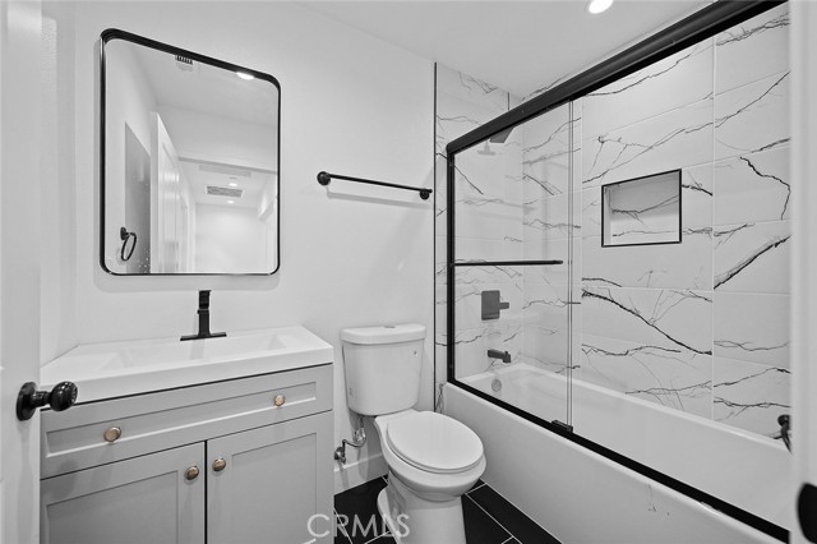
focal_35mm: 14
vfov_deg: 81.1
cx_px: 408
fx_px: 318
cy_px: 272
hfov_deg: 104.3
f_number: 4
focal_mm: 14
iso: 640
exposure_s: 1/100
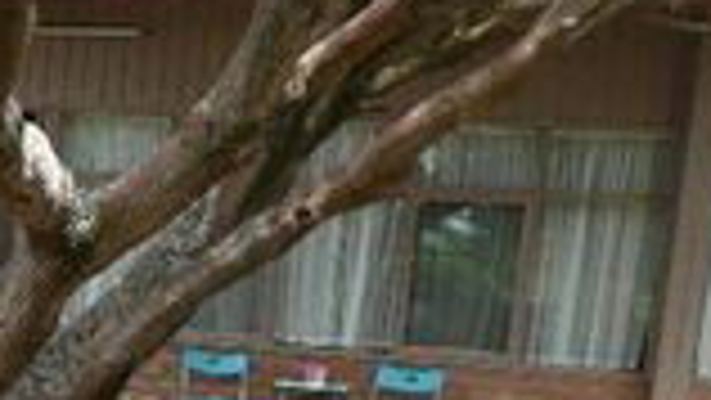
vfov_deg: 13.2
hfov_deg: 22.4
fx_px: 1641
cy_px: 589
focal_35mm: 87
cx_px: -153
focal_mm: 4.6
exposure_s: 1/125
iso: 100
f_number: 3.3
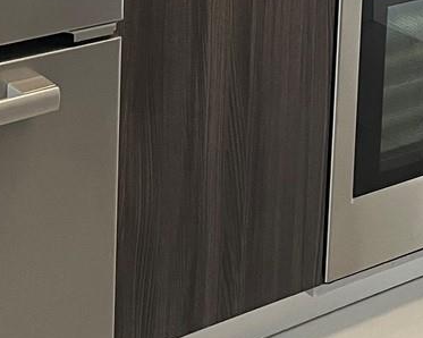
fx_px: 1364
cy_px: -202
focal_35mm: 109
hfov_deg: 17.6
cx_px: 136
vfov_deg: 13.2
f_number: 1.6
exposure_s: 1/60
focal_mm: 4.2
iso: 125
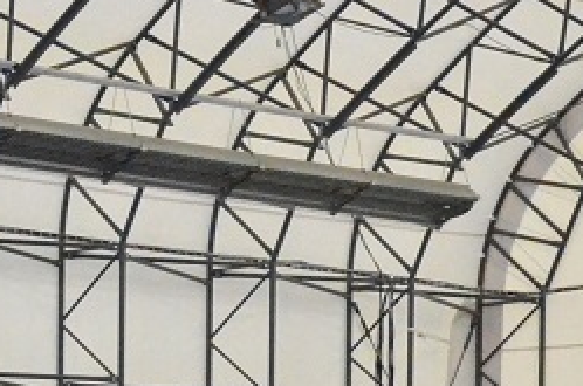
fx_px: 3507
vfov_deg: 6.1
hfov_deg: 9.3
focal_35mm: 217
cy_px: 854
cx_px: -164
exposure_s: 1/800
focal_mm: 30
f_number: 4.2
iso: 6400
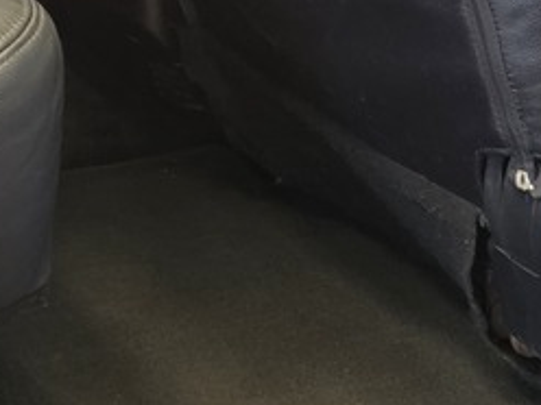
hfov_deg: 19.5
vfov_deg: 13.5
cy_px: -390
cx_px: -103
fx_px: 1485
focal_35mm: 95
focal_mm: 6.25
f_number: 1.7
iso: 320
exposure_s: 1/100
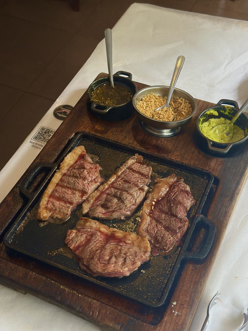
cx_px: 124
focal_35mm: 48
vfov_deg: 39.7
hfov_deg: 30.3
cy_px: 166
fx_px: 459
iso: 125
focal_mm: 6.86
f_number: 1.78
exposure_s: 1/120
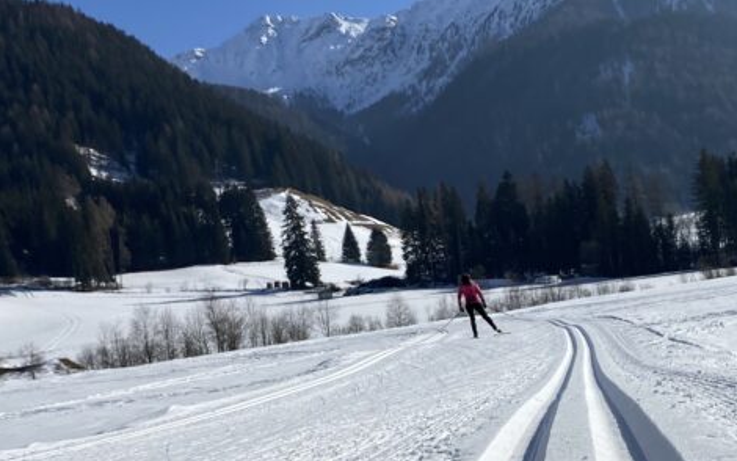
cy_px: 350
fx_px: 1205
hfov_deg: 33.8
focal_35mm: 60
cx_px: 474
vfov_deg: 21.5
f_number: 1.8
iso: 32
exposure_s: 1/10417
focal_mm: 4.25
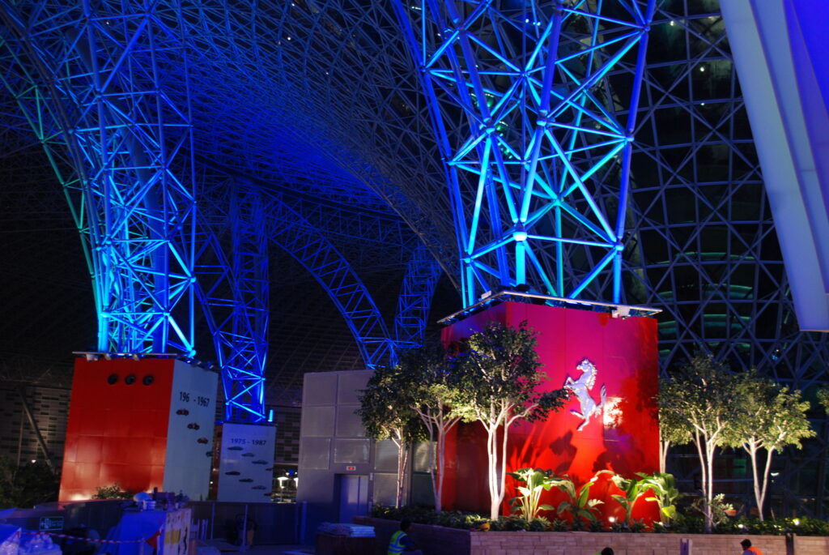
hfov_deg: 53.1
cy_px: 278
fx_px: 830
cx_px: 414
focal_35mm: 36
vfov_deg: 37.0
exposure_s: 1/6
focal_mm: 24
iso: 400
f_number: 4.2
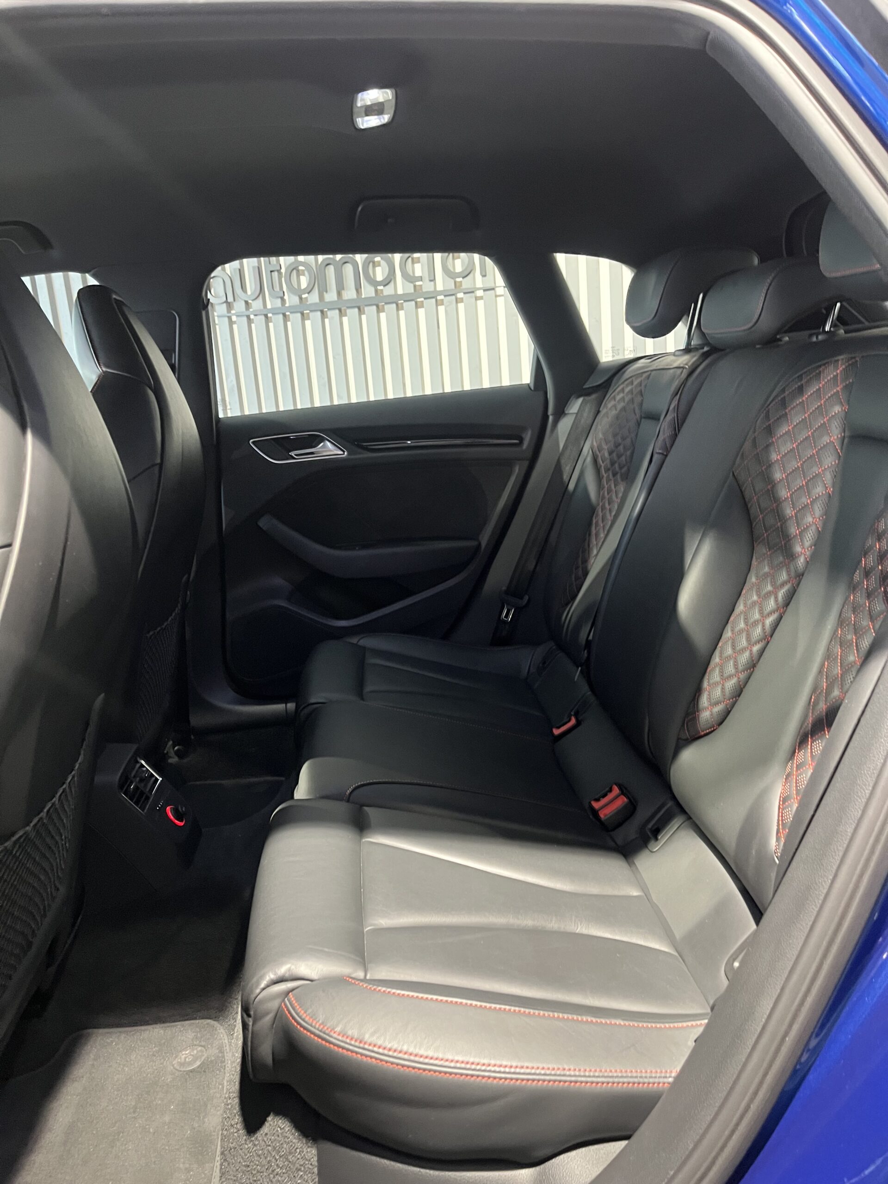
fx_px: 889
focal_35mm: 26
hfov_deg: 53.1
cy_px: 592
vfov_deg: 67.3
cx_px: 444
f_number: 1.6
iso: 400
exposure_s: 1/33
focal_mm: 5.1
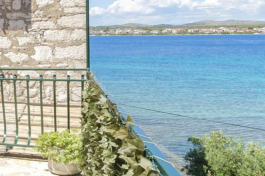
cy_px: 66
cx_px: -104
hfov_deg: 28.5
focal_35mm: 53
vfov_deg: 25.3
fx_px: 389
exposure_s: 1/200
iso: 100
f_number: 7.1
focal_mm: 10
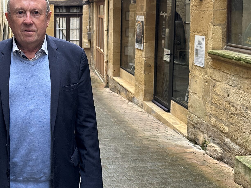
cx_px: 39
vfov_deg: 28.8
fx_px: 363
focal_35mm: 50
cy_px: 52
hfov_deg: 36.5
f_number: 1.78
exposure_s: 1/121
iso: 200
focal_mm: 6.86
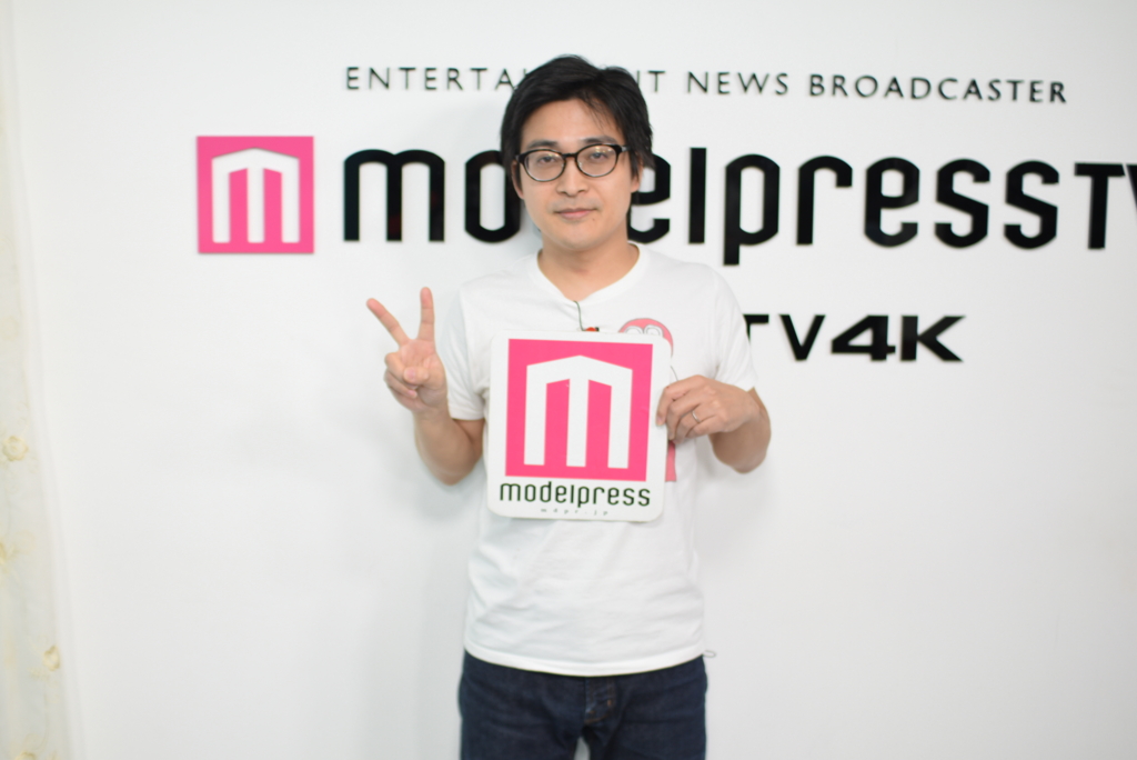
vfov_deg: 29.9
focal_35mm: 45
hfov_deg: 43.6
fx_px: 1422
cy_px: 380
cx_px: 568
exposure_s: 1/200
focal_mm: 30
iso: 100
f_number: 1.8
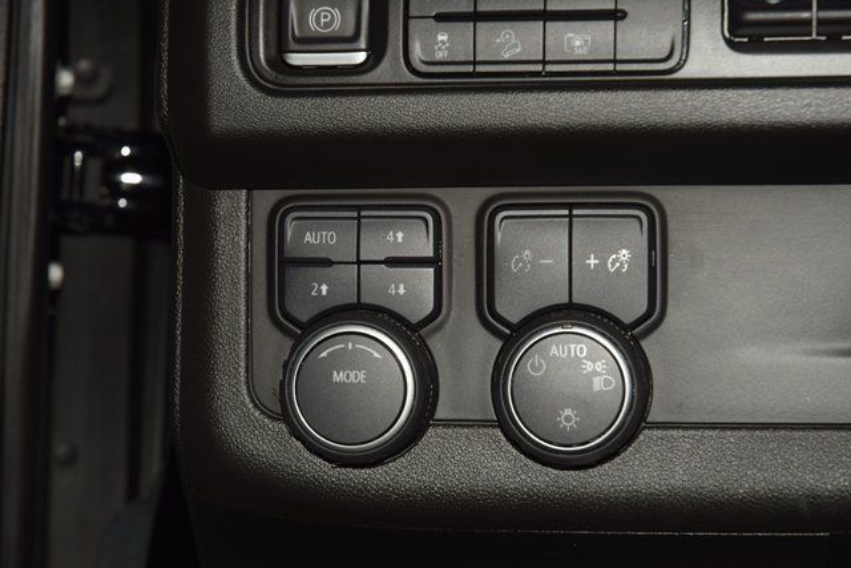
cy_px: 284
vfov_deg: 13.0
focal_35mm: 105
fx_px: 2482
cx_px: 426
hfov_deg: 19.5
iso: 100
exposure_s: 1/125
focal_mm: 70
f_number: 8
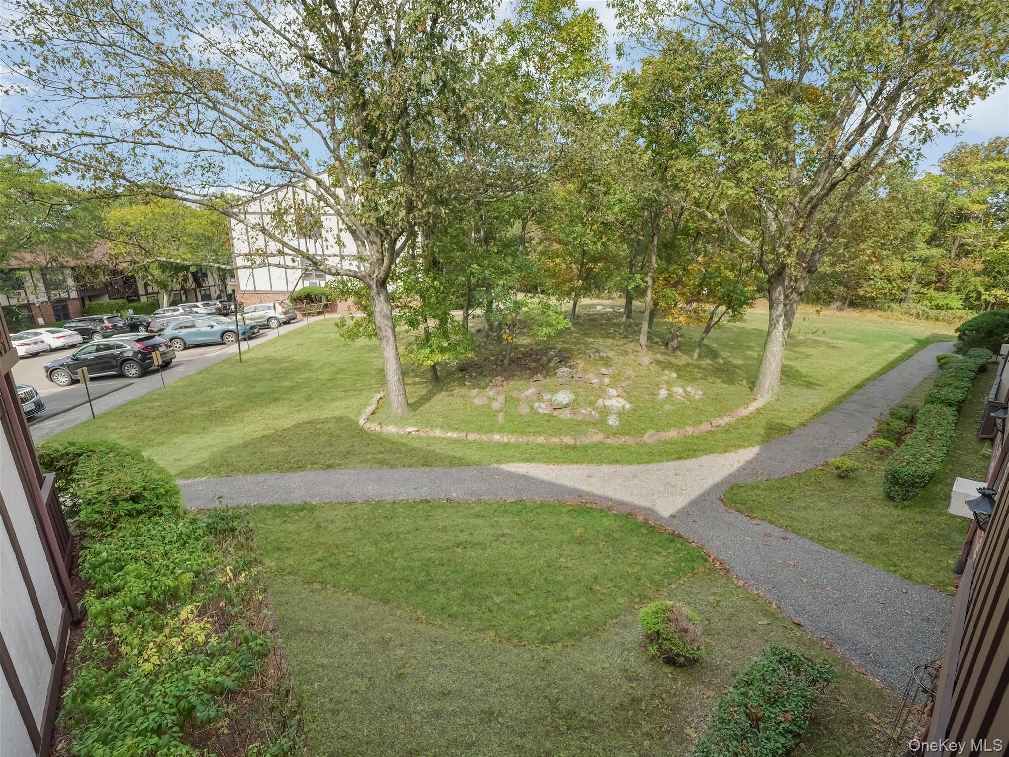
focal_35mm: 14
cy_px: 378
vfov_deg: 85.7
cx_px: 504
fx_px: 408
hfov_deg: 102.0
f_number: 2.8
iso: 200
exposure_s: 1/320
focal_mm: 7
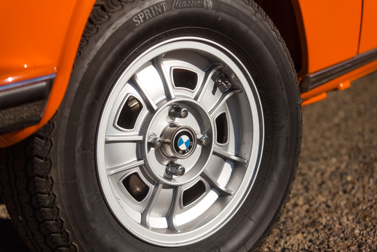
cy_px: 126
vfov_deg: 14.4
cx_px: 188
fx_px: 995
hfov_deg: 21.4
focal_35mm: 95
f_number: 4
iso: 100
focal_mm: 95
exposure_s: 1/800
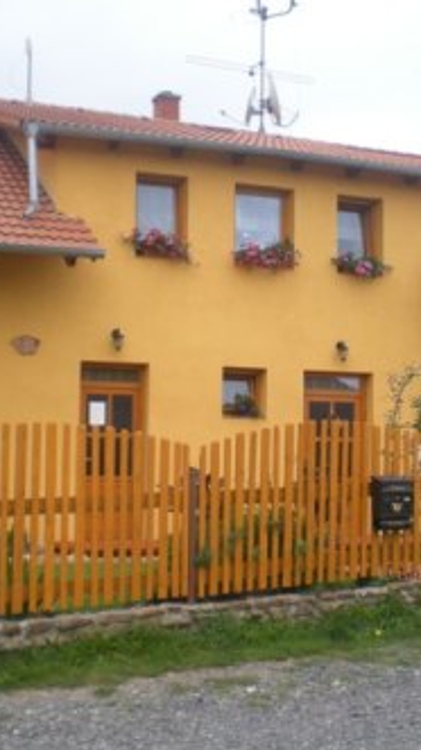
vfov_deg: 37.2
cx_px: 204
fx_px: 1112
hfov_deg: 21.4
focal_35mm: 56
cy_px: 376
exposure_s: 1/227
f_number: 3.1
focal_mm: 6.3
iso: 64
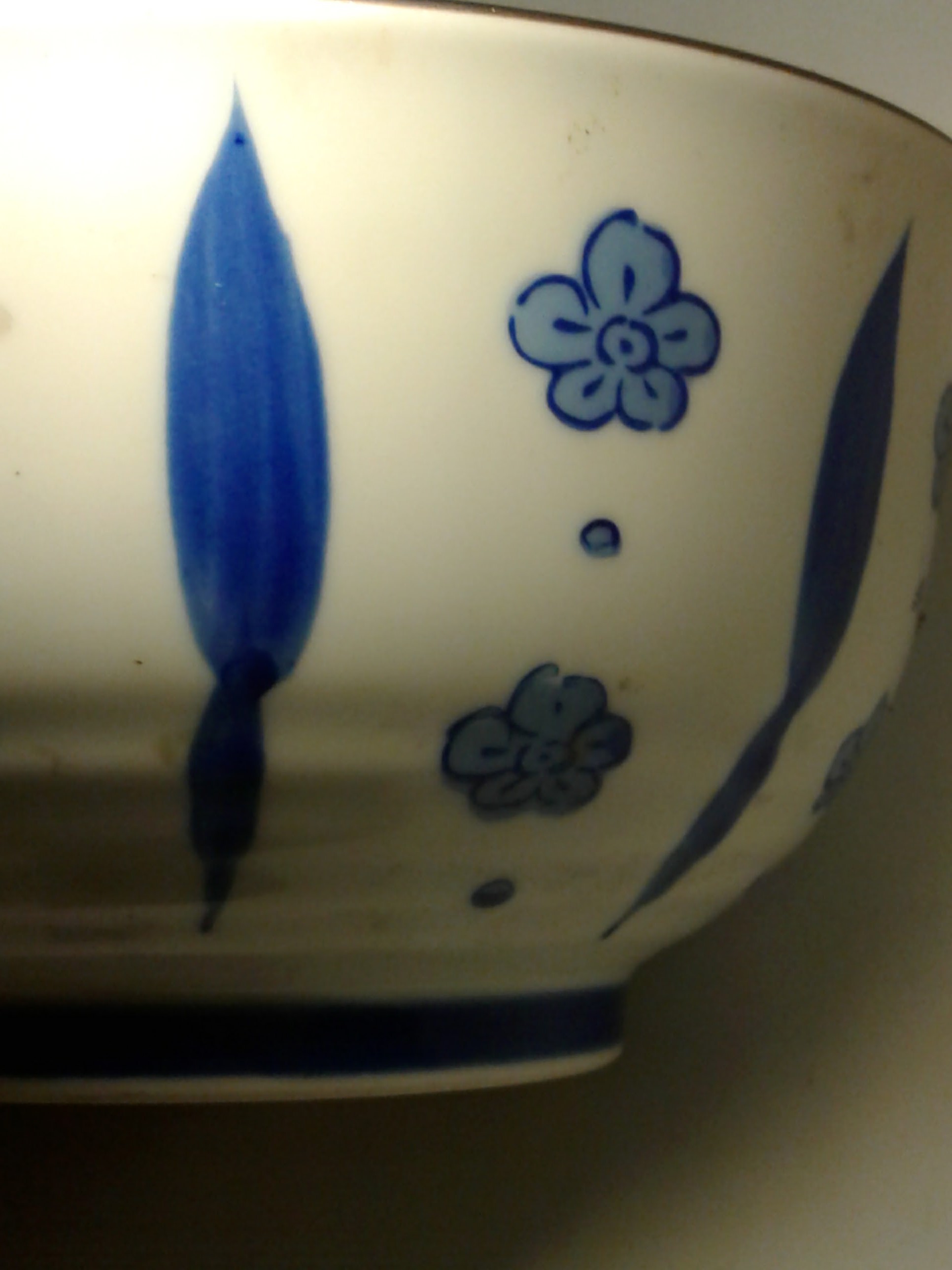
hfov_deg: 42.9
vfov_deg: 55.4
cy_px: 635
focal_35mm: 33
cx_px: 476
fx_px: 1210
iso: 50
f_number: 2.2
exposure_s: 1/100
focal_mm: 3.3
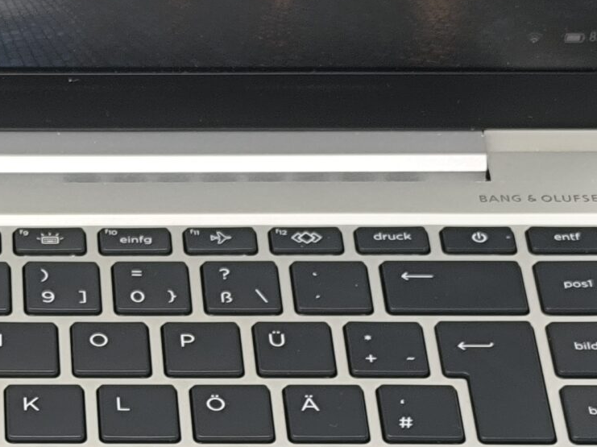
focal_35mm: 159
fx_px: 2741
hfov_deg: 12.2
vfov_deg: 9.2
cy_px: 491
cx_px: -99
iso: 250
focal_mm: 6.14
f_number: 1.65
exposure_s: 1/100
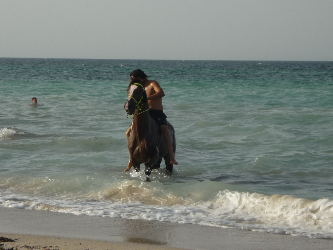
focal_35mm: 127
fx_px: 1222
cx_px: 166
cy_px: 125
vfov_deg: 11.7
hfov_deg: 15.5
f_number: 5.1
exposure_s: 1/640
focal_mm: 16.5
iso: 100
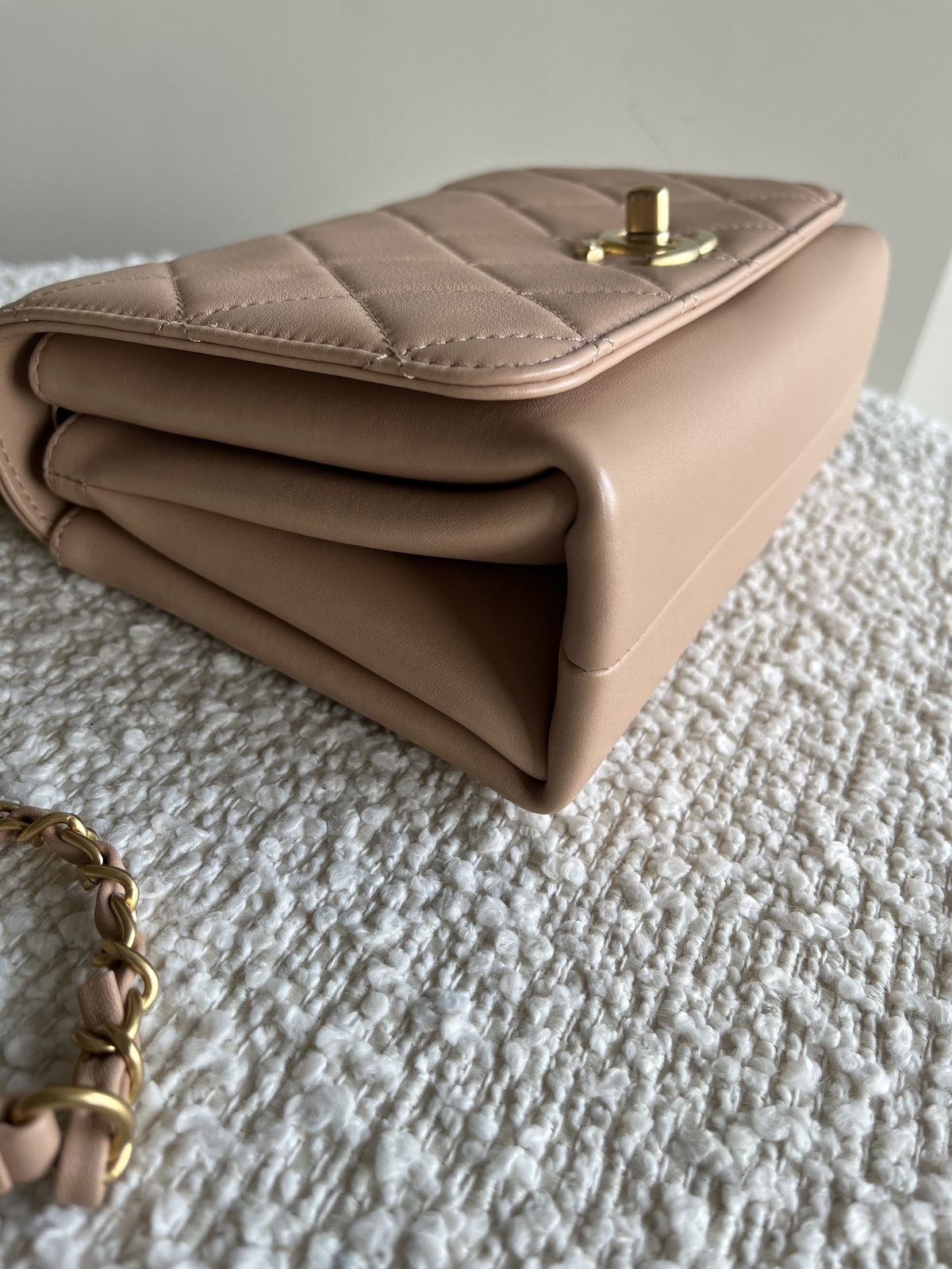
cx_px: 476
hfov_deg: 53.1
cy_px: 634
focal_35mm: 26
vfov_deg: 67.3
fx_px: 953
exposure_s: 1/122
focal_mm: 5.1
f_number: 1.6
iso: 50
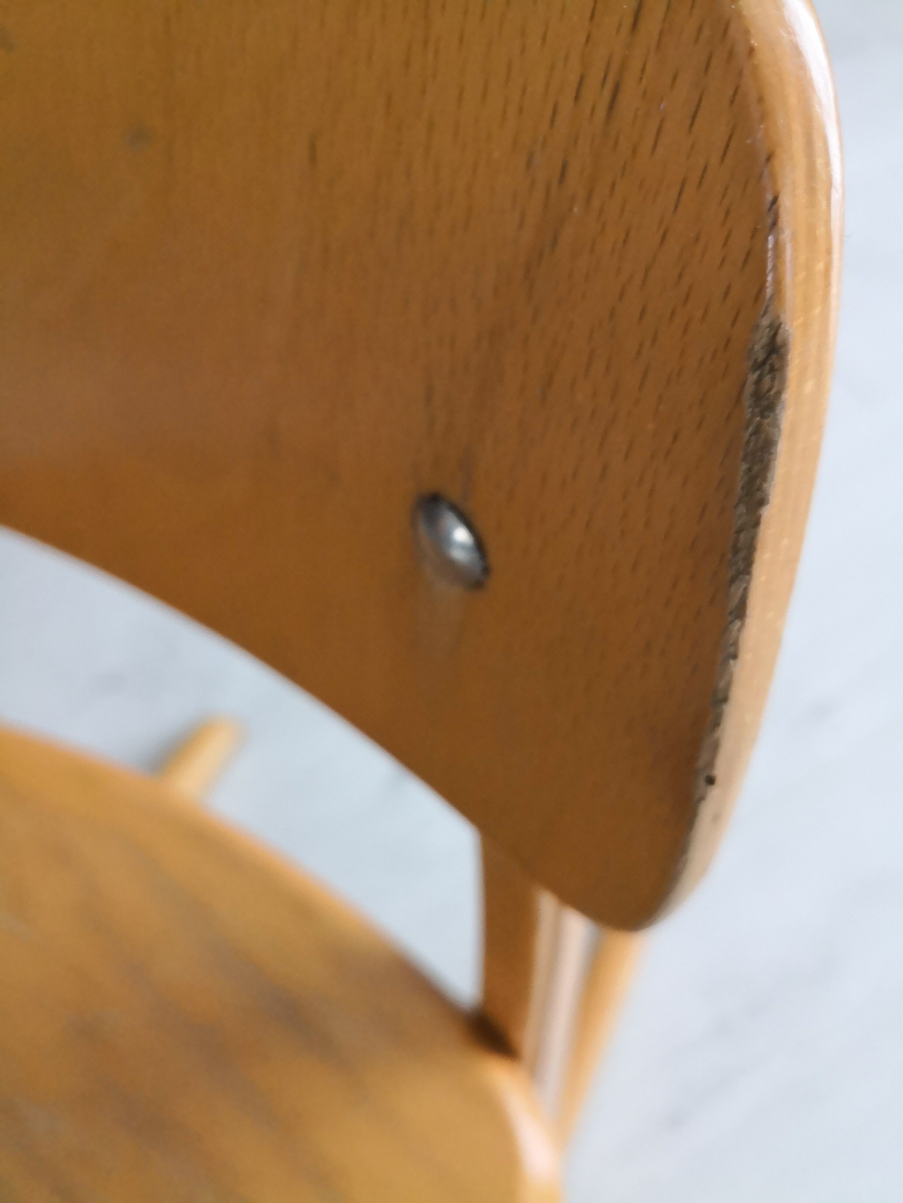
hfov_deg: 51.4
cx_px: 452
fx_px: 939
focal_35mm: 27
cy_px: 602
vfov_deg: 65.3
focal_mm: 3.95
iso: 500
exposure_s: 1/25
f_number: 1.6
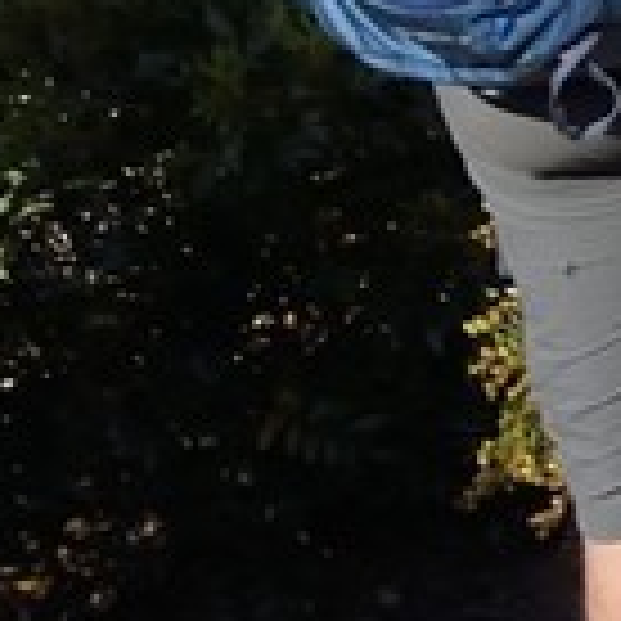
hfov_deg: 4.6
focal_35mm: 295
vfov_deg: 5.6
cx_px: 3524
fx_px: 5987
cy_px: -1224
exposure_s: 1/400
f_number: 10
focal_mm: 30
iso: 200
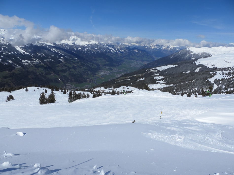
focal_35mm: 24
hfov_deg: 71.6
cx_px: 117
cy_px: 88
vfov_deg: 56.8
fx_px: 162
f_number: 5.6
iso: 100
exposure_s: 1/1600
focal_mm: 4.3
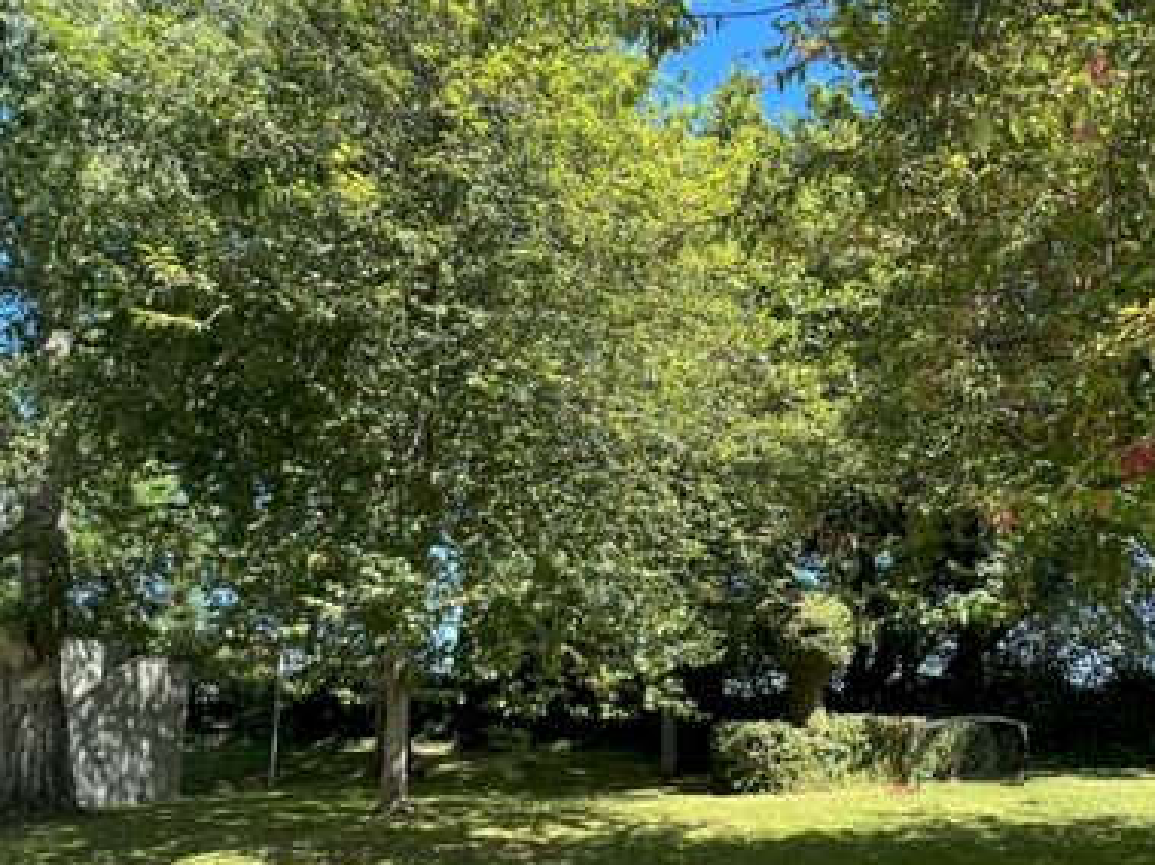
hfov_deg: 69.5
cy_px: 577
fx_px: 801
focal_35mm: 24
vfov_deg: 55.6
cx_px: 774
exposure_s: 1/190
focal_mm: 1.57
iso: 32
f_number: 1.8
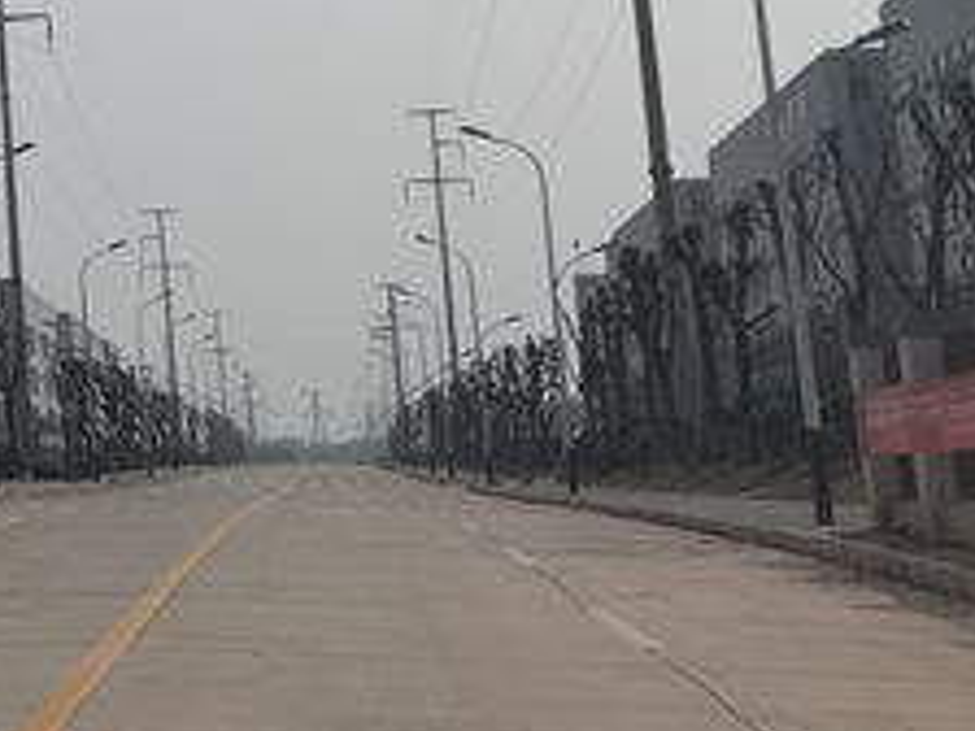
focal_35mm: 93
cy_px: -91
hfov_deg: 17.5
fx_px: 2619
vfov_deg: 15.4
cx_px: -723
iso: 50
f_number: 1.8
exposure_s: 1/4386
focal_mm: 5.58
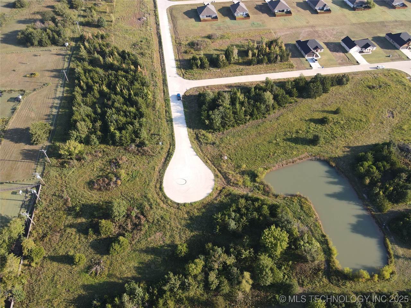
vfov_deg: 56.8
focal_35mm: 24
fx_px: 285
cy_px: 154
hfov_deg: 71.6
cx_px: 206
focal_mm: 4.5
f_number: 2.8
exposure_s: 1/180
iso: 100
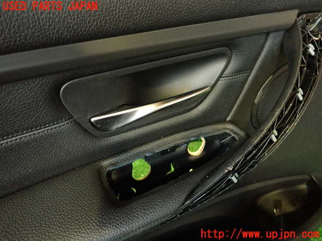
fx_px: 233
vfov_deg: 54.9
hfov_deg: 69.4
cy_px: 120
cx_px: 161
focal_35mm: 25
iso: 640
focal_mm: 4.5
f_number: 2
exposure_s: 1/30
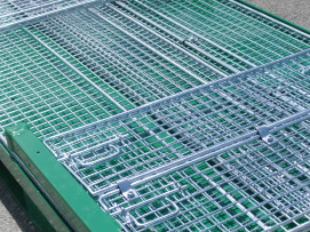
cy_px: 120
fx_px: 761
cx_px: 194
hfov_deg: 23.0
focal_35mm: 85
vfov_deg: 17.4
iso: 80
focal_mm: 6.3
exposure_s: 1/250
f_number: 7.8
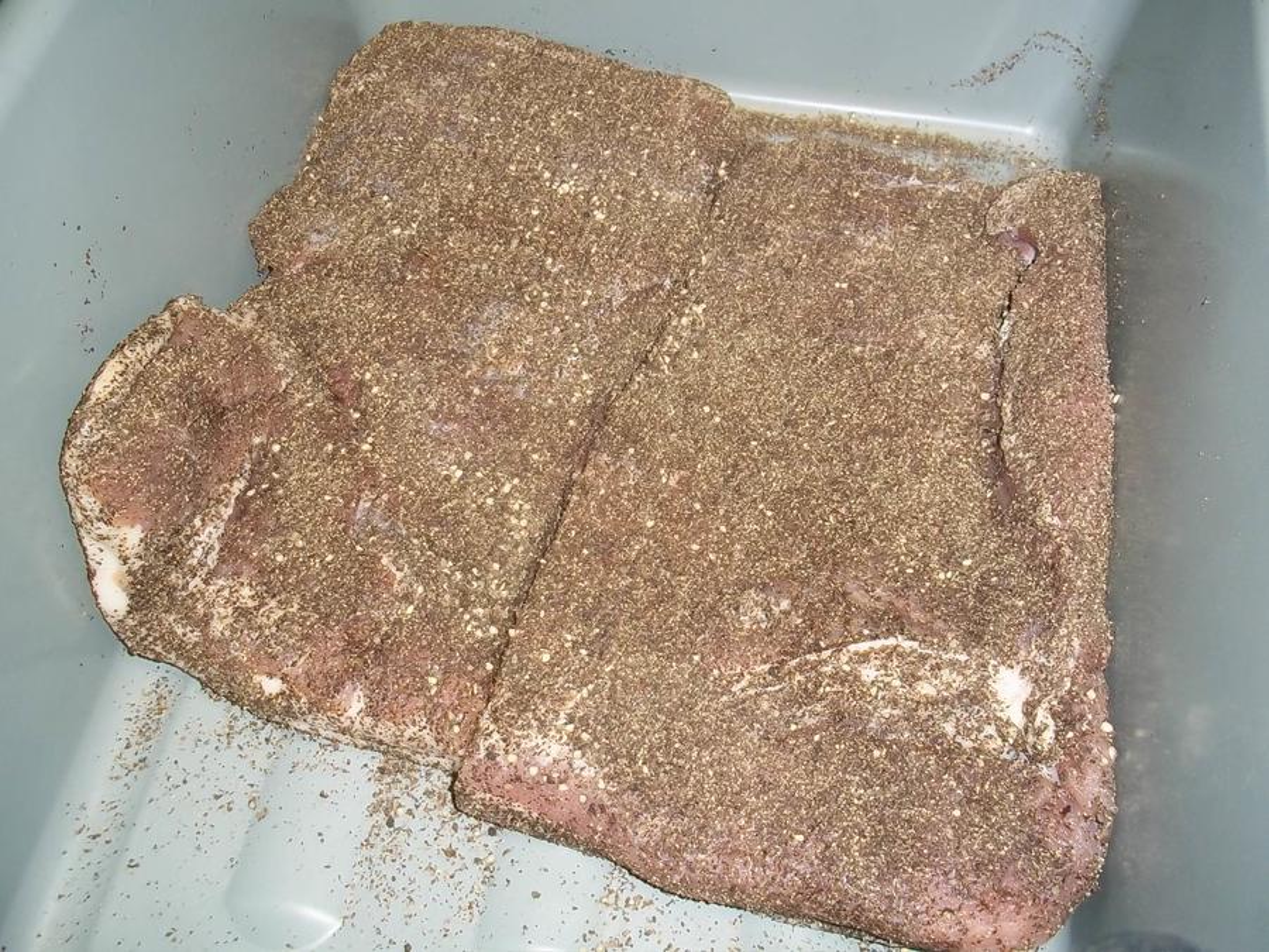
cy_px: 476
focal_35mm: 36
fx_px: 1320
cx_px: 634
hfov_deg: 51.4
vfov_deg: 39.7
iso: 80
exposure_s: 1/30
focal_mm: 6.5
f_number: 3.1
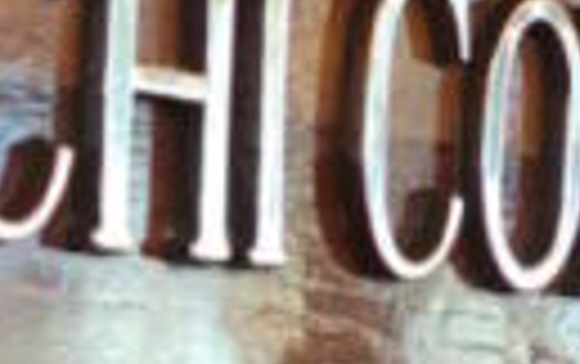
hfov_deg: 13.2
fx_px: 2501
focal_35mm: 158
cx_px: 427
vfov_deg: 7.6
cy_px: 939
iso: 800
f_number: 1.69
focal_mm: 6.72
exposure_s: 1/1878
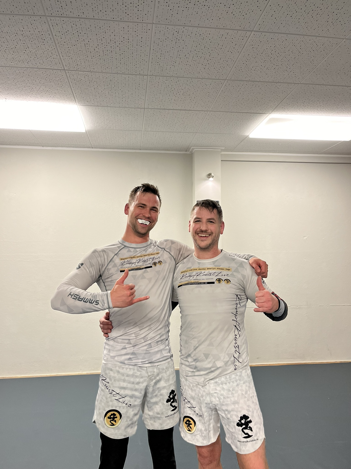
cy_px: 234
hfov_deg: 53.1
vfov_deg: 67.3
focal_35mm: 26
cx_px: 176
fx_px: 352
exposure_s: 1/50
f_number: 1.6
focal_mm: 5.1
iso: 100
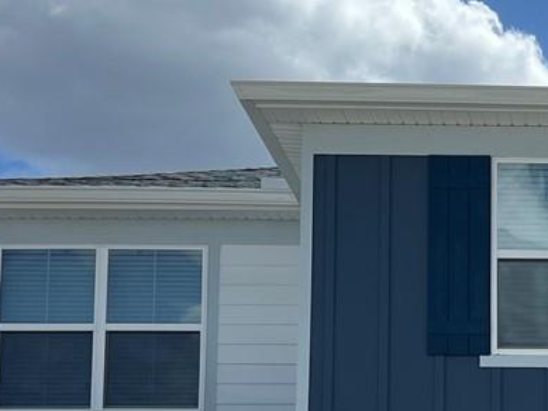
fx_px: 1694
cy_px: 484
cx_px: 682
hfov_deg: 17.4
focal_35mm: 107
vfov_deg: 13.5
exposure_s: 1/6993
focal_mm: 5.7
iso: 50
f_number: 1.5
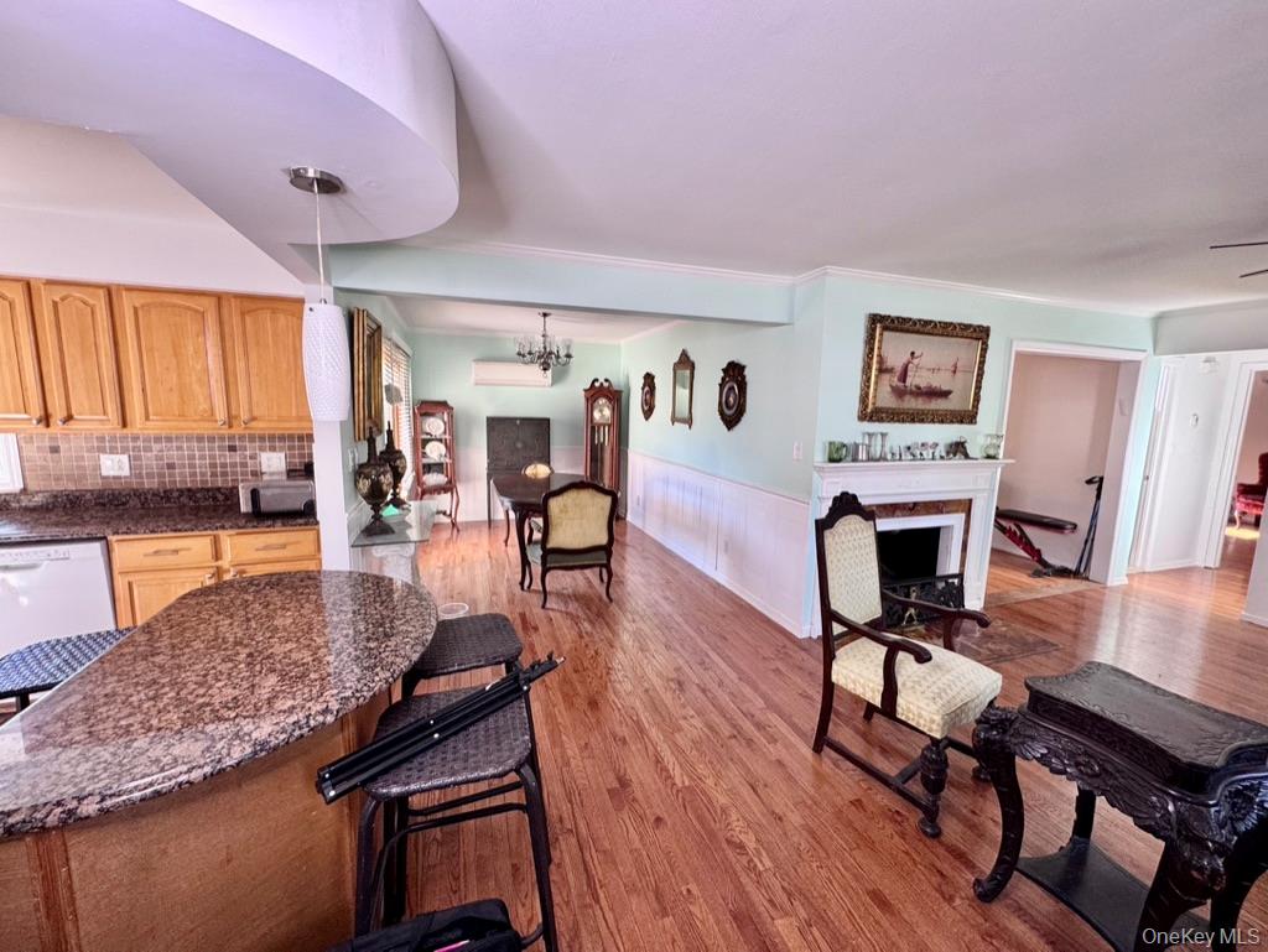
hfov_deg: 102.0
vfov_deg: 85.7
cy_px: 476
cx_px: 634
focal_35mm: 14
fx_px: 513
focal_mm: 2.22
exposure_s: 1/99
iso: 160
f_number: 2.2
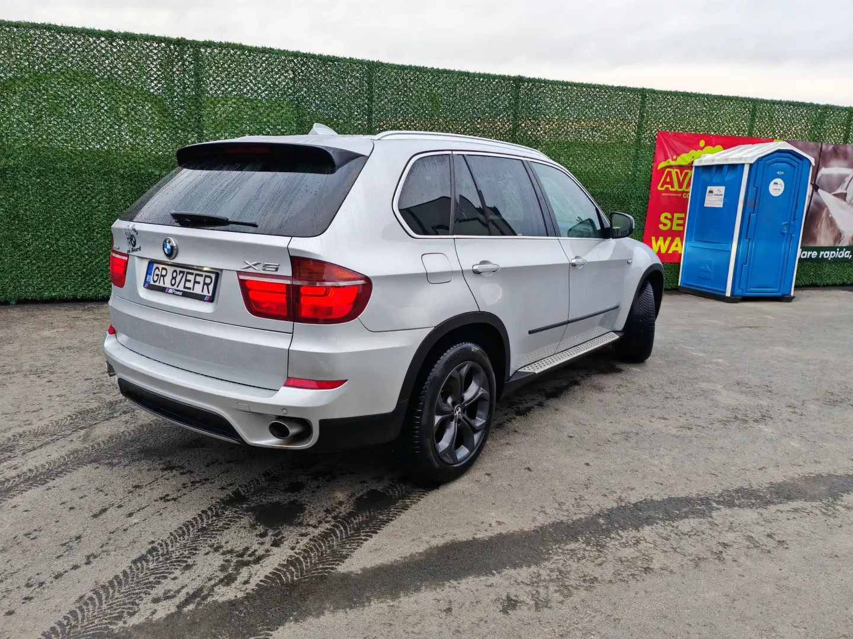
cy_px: 320
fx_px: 616
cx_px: 426
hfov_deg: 69.4
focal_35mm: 25
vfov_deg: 54.9
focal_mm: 5.3
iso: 80
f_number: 1.9
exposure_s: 1/100
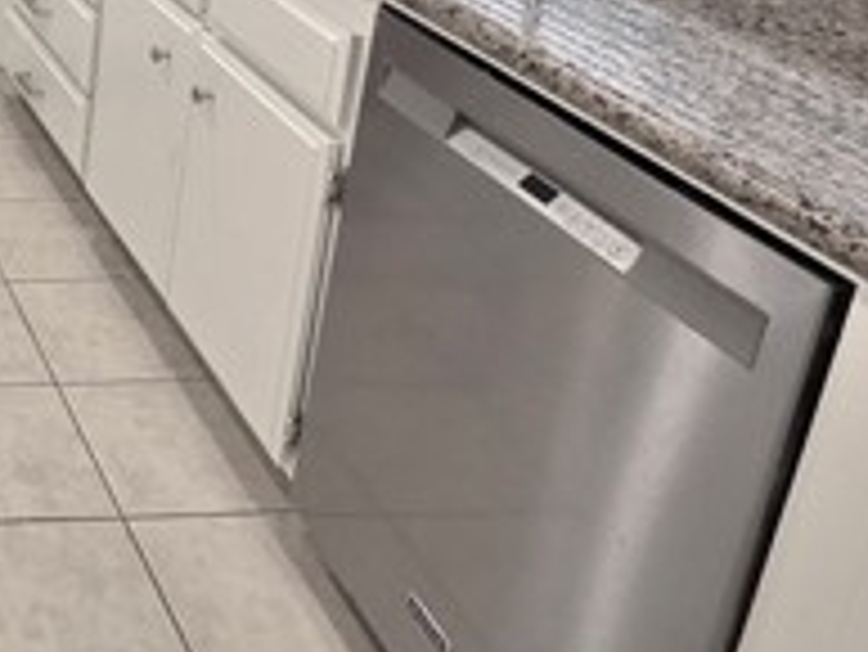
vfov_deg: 29.8
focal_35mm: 43
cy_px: -85
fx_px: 1079
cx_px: -328
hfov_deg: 31.0
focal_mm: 2.2
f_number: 2.2
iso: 125
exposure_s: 1/120
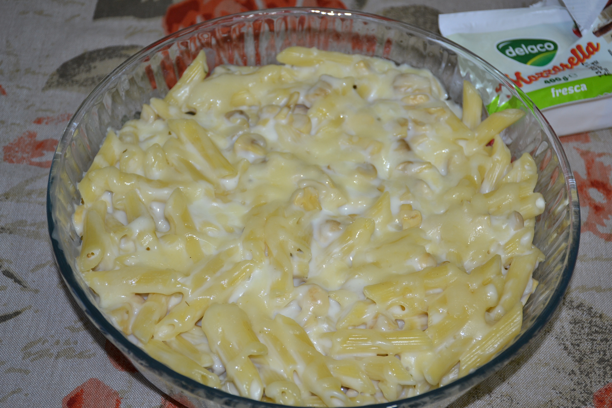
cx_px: 306
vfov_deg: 21.6
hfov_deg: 31.9
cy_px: 204
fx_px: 1071
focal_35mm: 63
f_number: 4.5
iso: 500
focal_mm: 42
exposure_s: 1/60
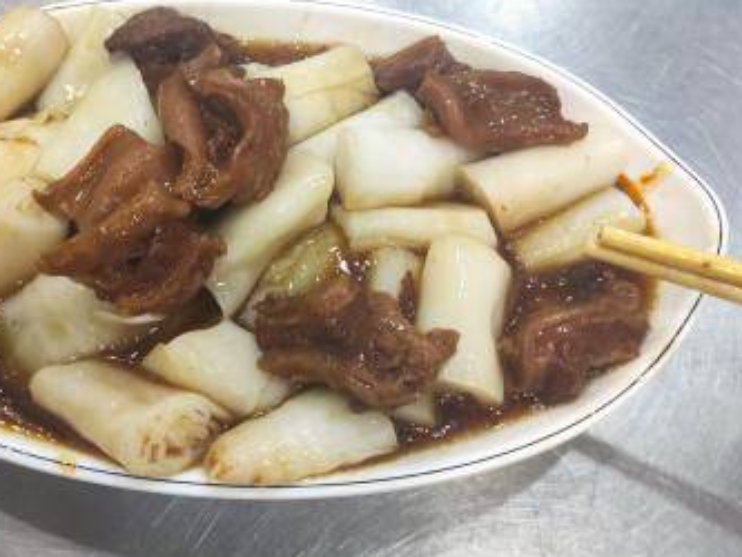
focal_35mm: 35
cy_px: 209
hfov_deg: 52.2
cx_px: 290
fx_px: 751
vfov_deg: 40.4
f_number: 1.75
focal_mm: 4.77
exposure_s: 1/33
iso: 716
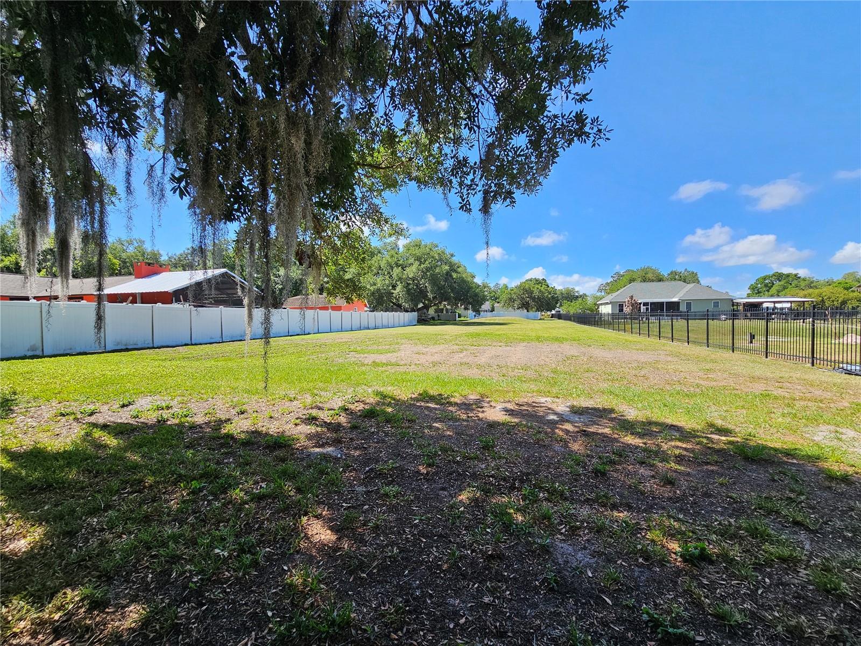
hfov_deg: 106.2
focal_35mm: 13
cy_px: 323
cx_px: 430
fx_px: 323
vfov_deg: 89.9
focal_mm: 2.2
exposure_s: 1/873
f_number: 2.2
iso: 50
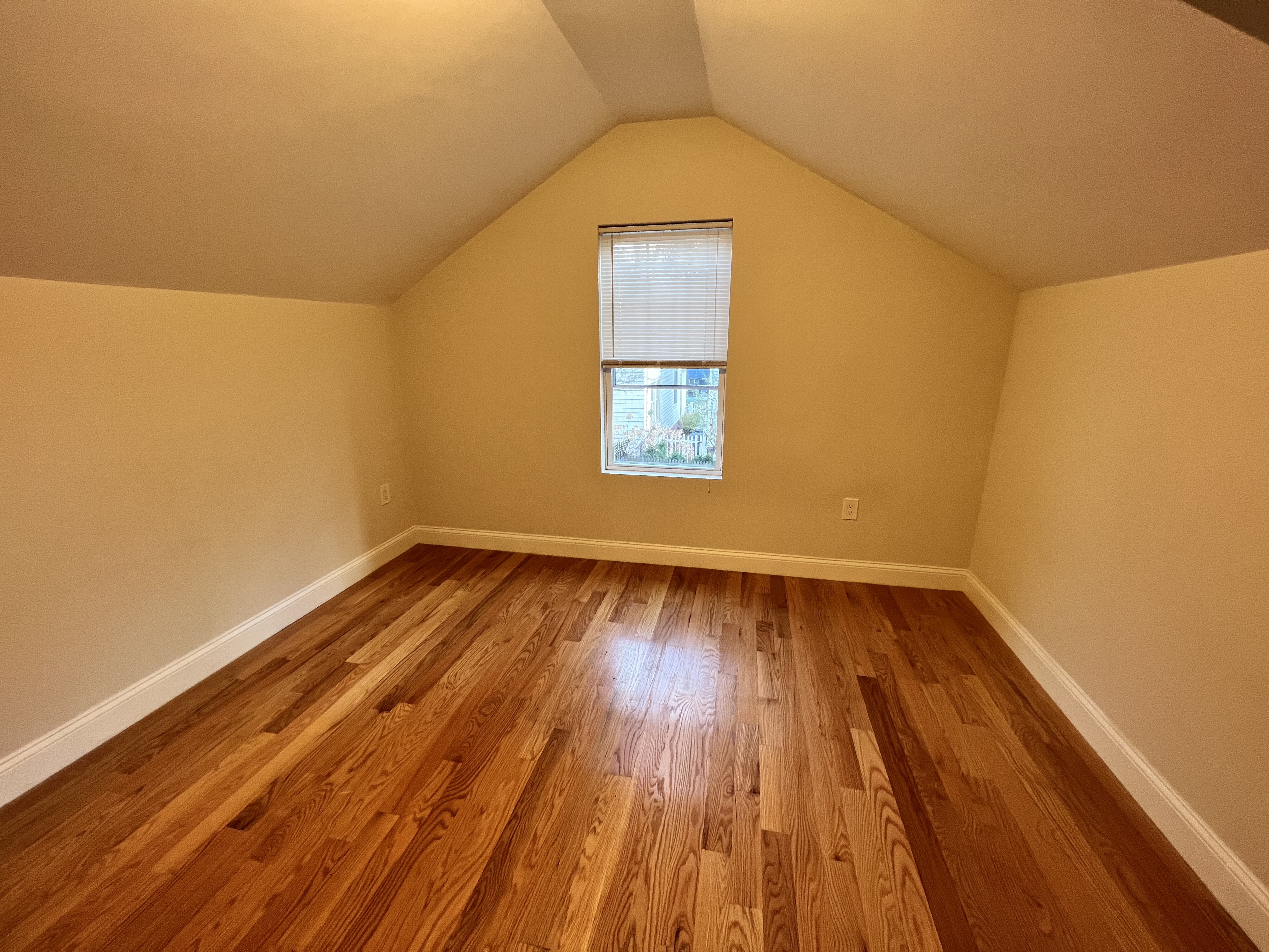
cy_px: 476
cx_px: 634
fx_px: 477
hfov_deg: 106.2
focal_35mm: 13
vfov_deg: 89.9
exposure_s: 1/60
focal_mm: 1.57
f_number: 1.8
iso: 125
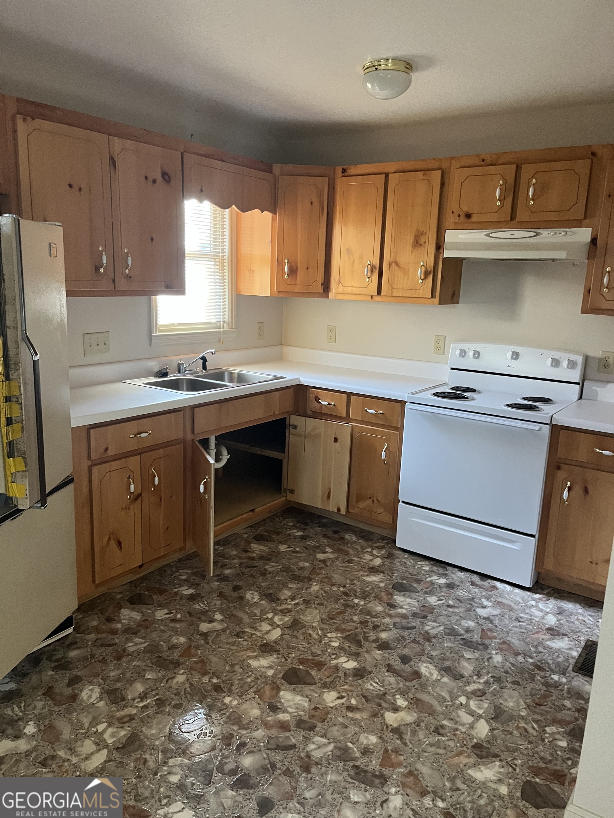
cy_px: 409
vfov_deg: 67.3
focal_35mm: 26
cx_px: 307
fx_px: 615
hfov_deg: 53.1
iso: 400
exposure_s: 1/60
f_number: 1.6
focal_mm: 5.1
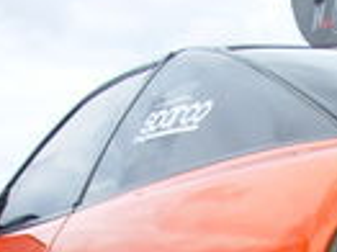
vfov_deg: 7.8
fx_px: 1809
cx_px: 520
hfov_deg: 10.3
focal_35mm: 186
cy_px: 419
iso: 50
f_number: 2.9
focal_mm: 6.3
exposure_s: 1/592
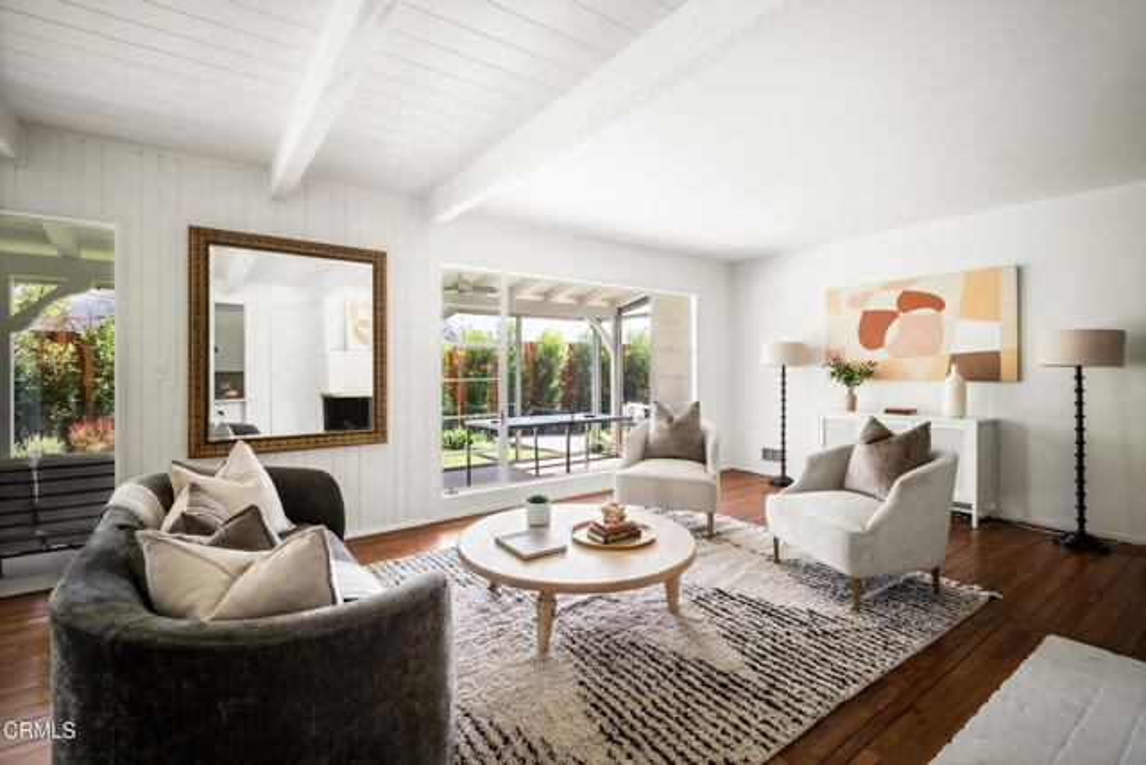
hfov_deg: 96.7
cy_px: 382
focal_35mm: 16
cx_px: 573
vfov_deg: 73.8
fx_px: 509
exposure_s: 1/20
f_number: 10
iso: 100
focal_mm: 16
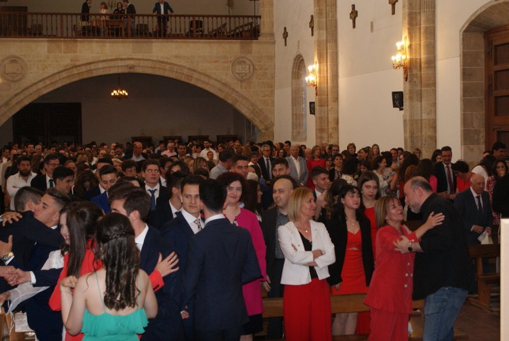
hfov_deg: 29.8
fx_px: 956
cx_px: 254
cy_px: 170
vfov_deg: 20.2
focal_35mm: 68
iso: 400
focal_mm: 45
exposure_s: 1/60
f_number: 5.6
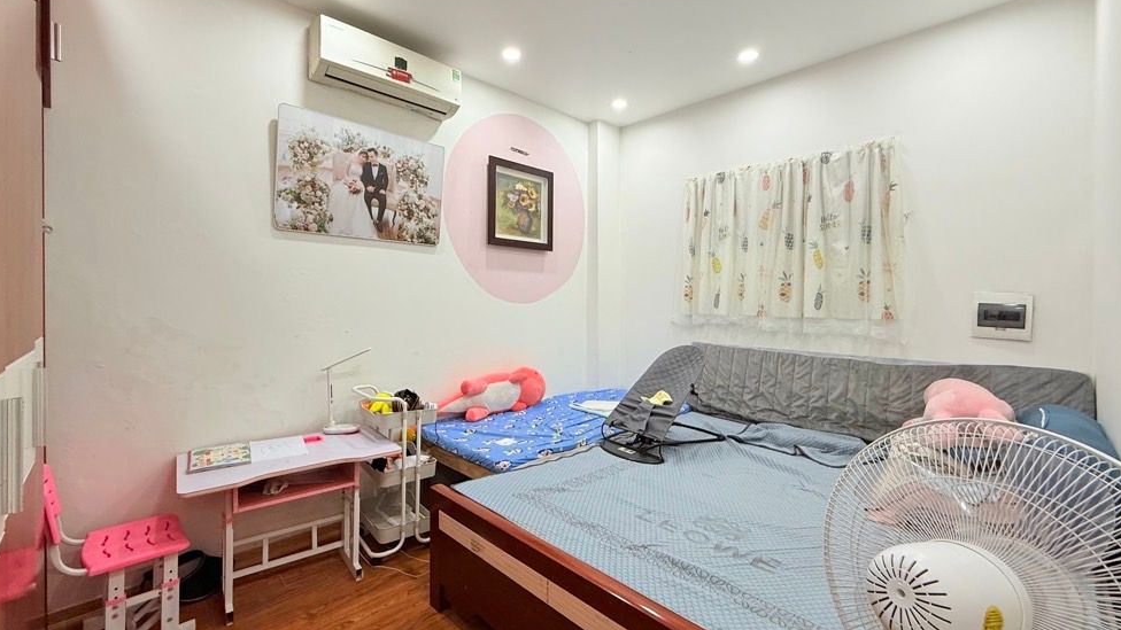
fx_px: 476
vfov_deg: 67.0
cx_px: 546
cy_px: 301
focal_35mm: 16
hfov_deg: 99.3
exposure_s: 1/100
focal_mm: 2.22
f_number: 2.2
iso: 100
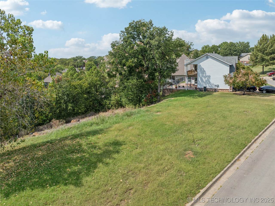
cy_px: 103
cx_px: 138
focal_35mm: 24
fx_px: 191
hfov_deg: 71.6
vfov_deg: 56.8
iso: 100
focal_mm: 12.3
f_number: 2.8
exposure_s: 1/2000
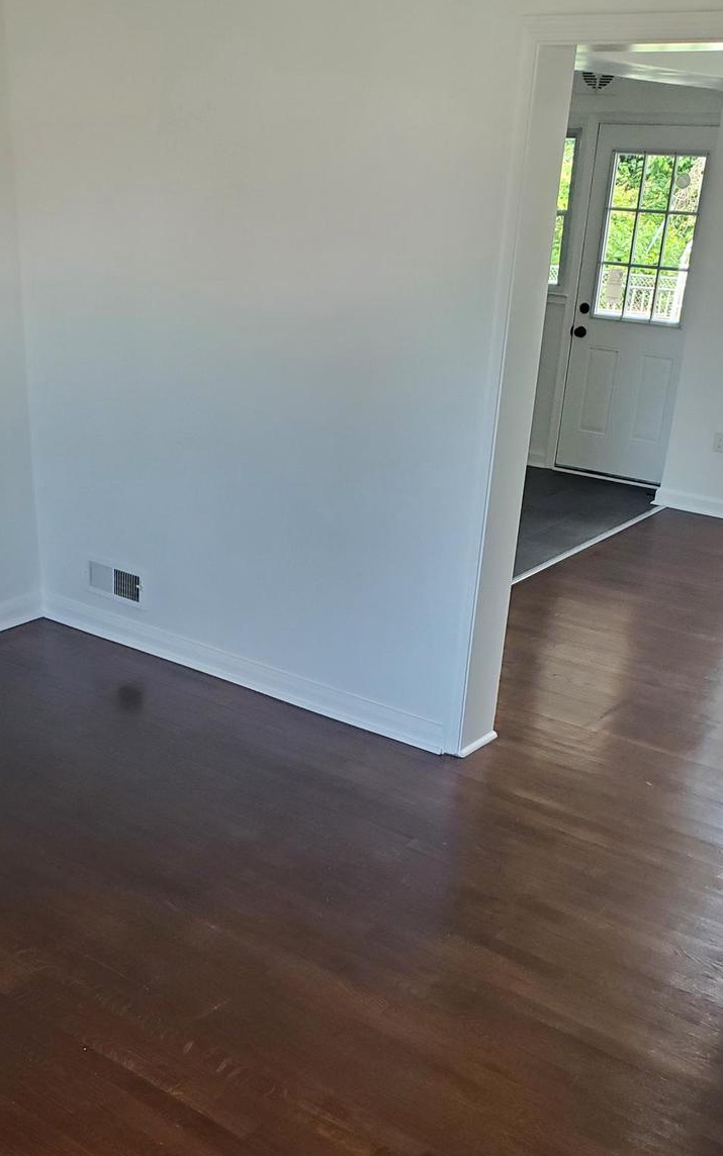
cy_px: 705
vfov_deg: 52.3
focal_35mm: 37
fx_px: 1166
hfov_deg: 34.4
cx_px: 322
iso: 320
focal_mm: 4.3
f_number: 2.4
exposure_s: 1/100
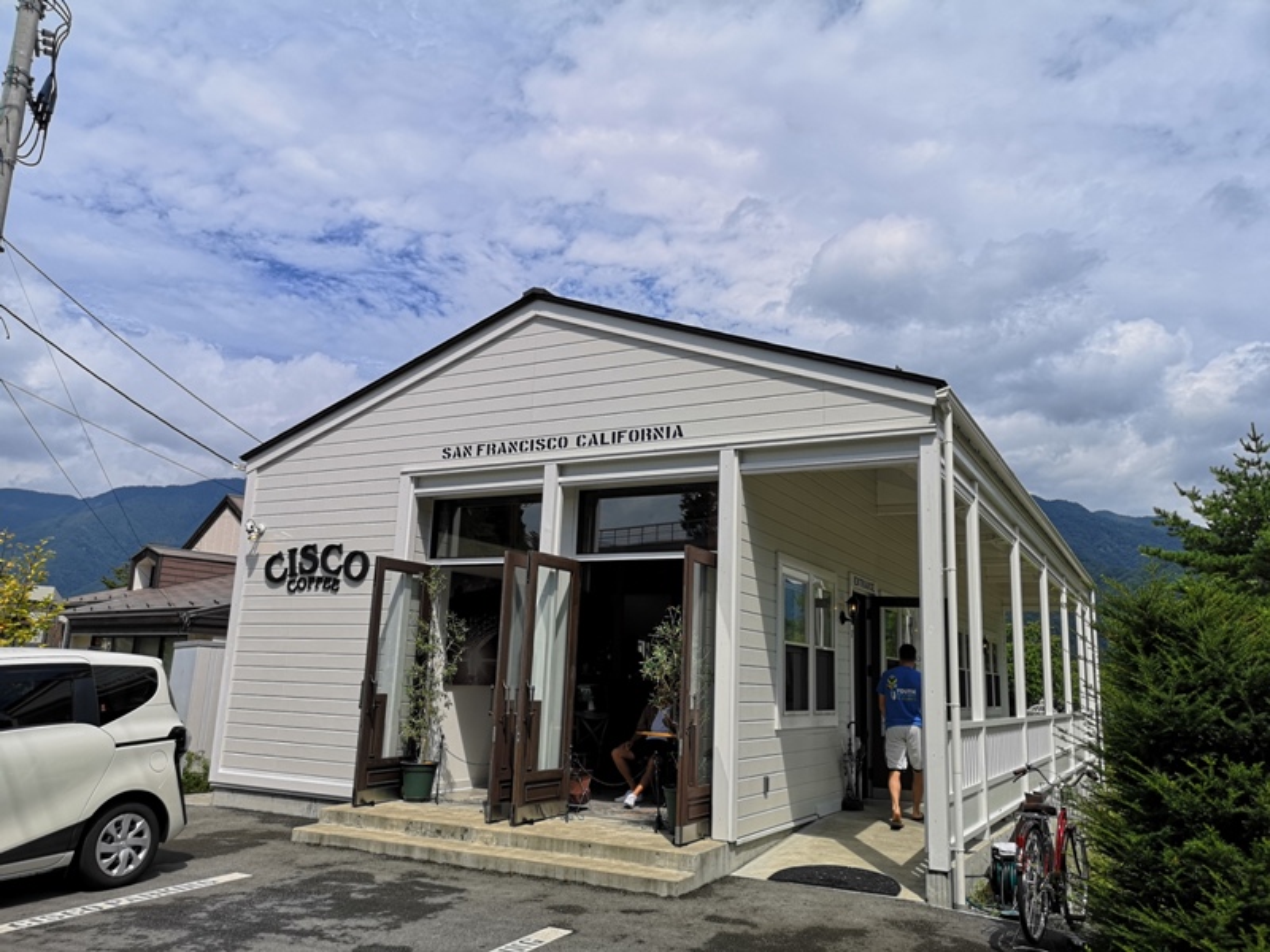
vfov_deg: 51.4
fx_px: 991
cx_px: 635
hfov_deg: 65.3
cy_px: 476
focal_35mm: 27
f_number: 1.8
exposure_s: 1/4386
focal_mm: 3.95
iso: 50
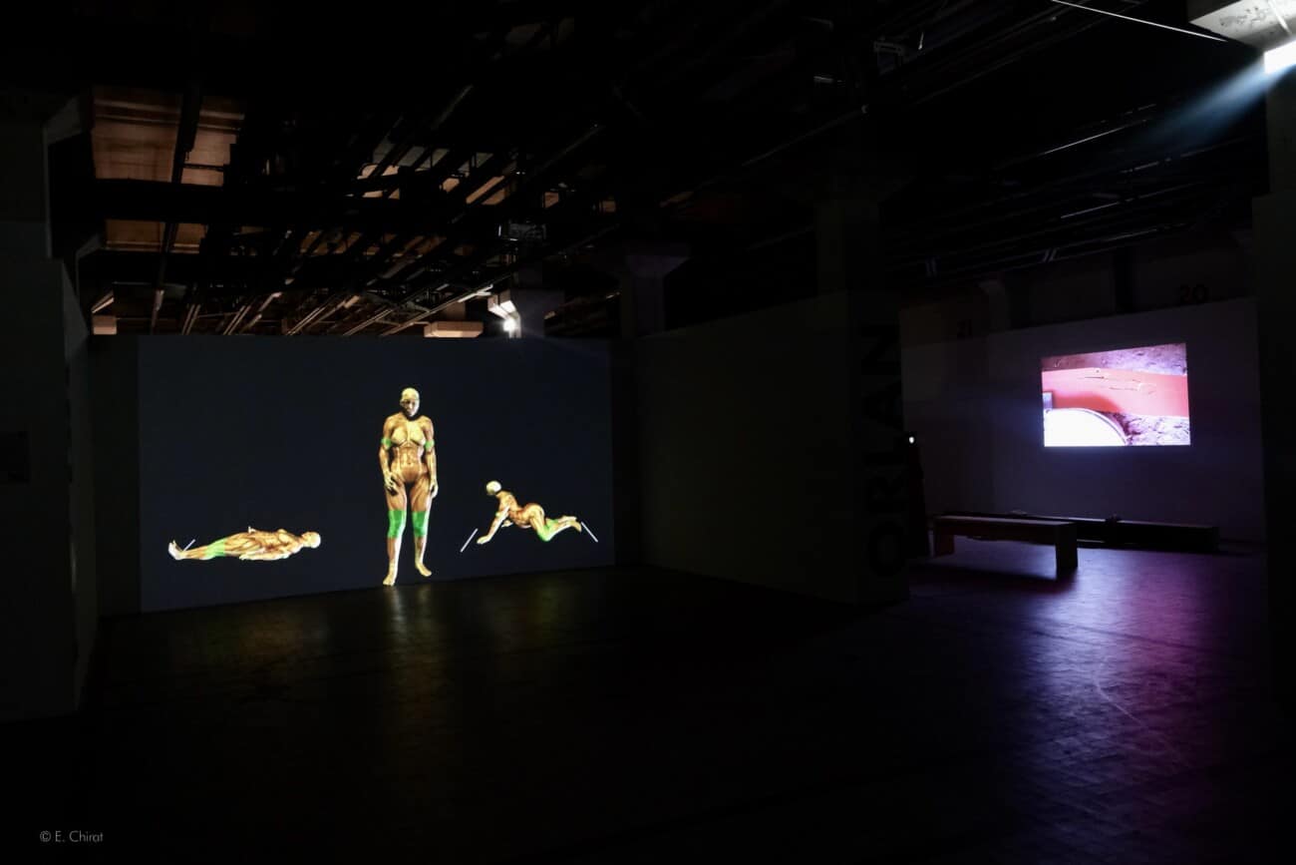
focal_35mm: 27
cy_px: 432
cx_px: 648
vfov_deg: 47.9
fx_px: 972
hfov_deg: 67.4
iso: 2500
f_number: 2.8
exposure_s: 1/26
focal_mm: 18
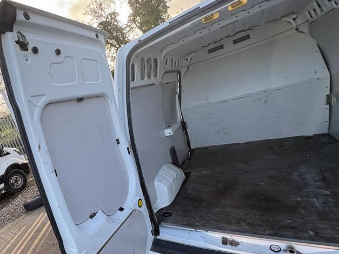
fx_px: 196
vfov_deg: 65.5
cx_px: 109
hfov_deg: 78.7
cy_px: 150
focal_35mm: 20
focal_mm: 2.22
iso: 50
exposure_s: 1/157
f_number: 2.2
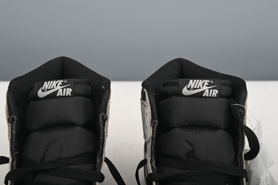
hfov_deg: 38.2
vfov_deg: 26.0
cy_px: 87
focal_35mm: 52
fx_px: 402
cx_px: 138
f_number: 11
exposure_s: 1/200
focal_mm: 46
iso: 100
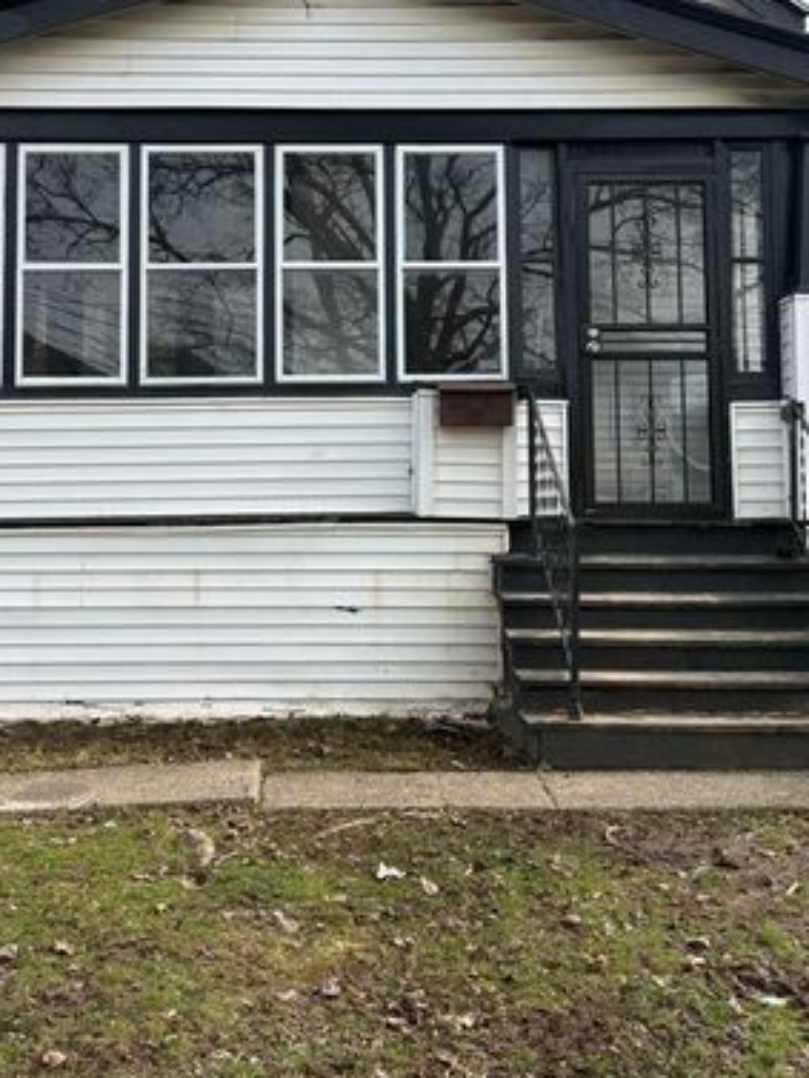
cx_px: 334
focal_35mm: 46
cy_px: 396
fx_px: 1433
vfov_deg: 40.9
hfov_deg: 31.5
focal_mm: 5.96
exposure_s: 1/2075
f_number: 1.6
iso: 50
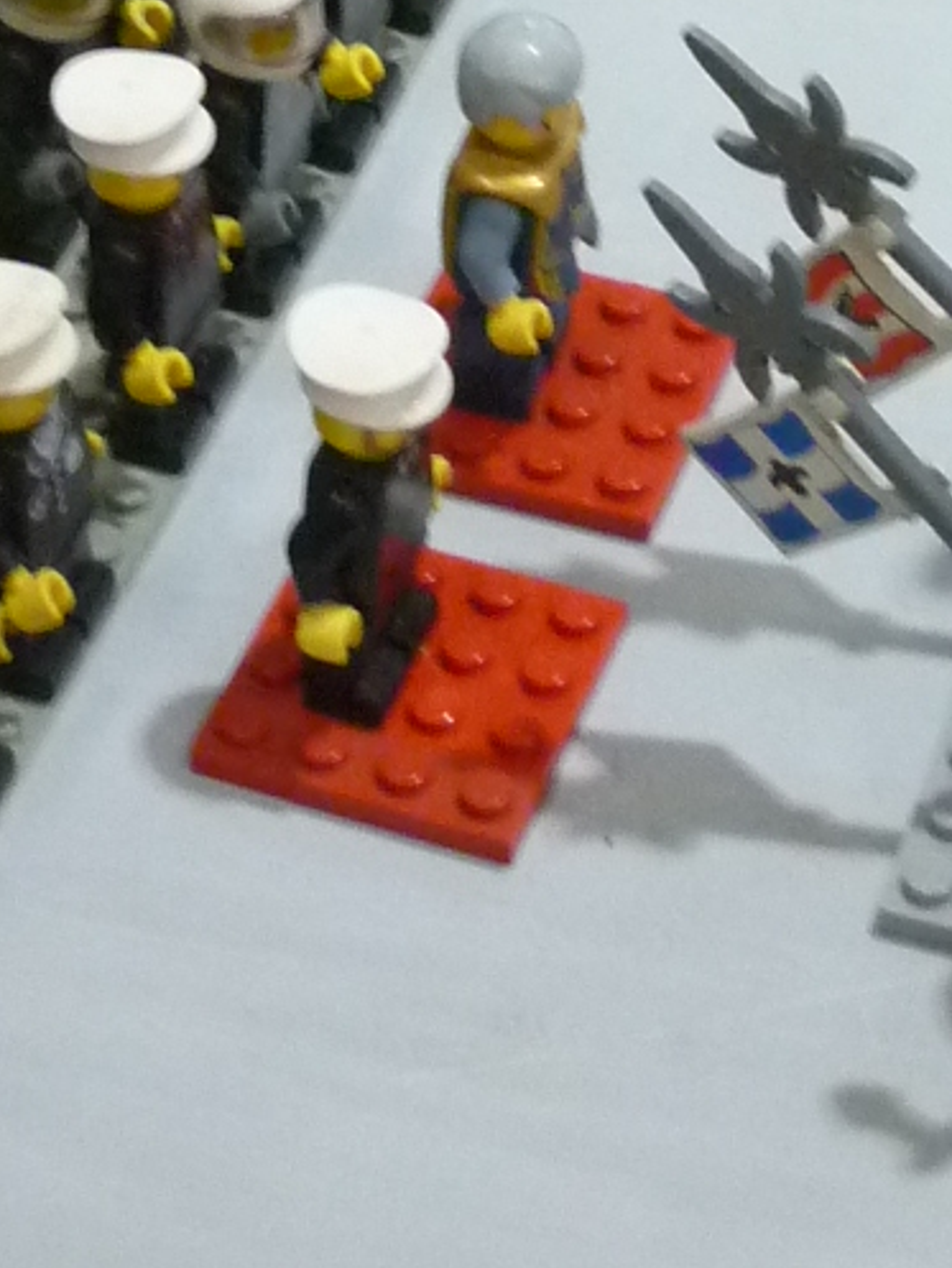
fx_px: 4985
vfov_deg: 13.5
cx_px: 643
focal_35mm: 136
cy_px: -773
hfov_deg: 10.9
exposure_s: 1/8
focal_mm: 5.5
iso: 400
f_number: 2.8
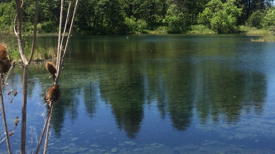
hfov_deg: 38.1
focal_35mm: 54
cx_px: 183
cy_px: 69
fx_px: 394
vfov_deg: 22.2
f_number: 2.2
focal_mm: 4.15
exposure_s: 1/1282
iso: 32
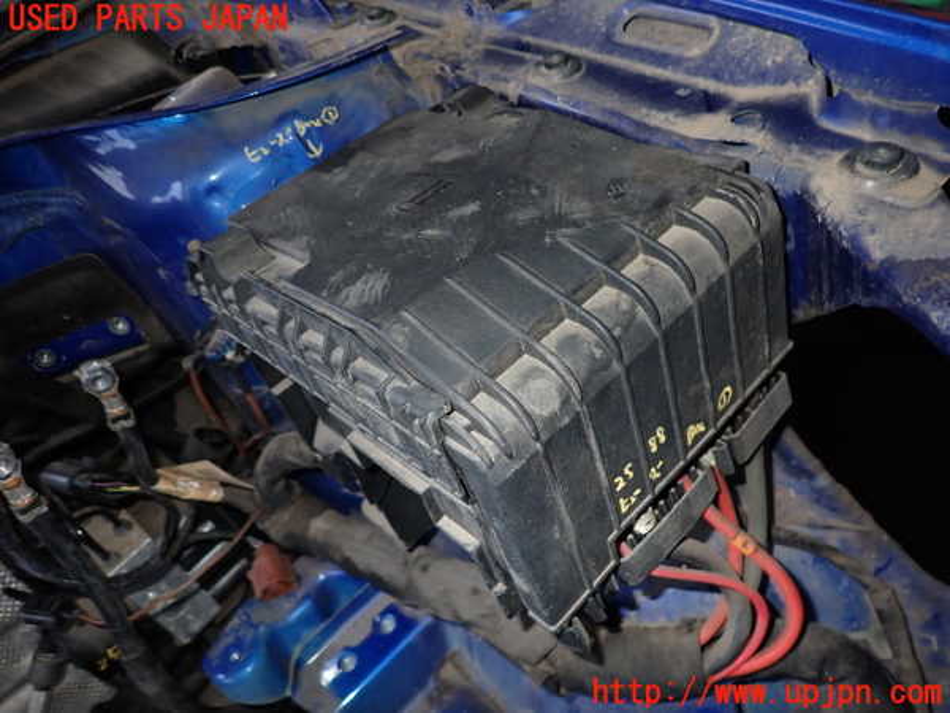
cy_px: 356
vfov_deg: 54.9
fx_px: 686
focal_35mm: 25
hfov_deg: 69.4
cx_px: 475
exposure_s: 1/30
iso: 200
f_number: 5.6
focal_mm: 4.5
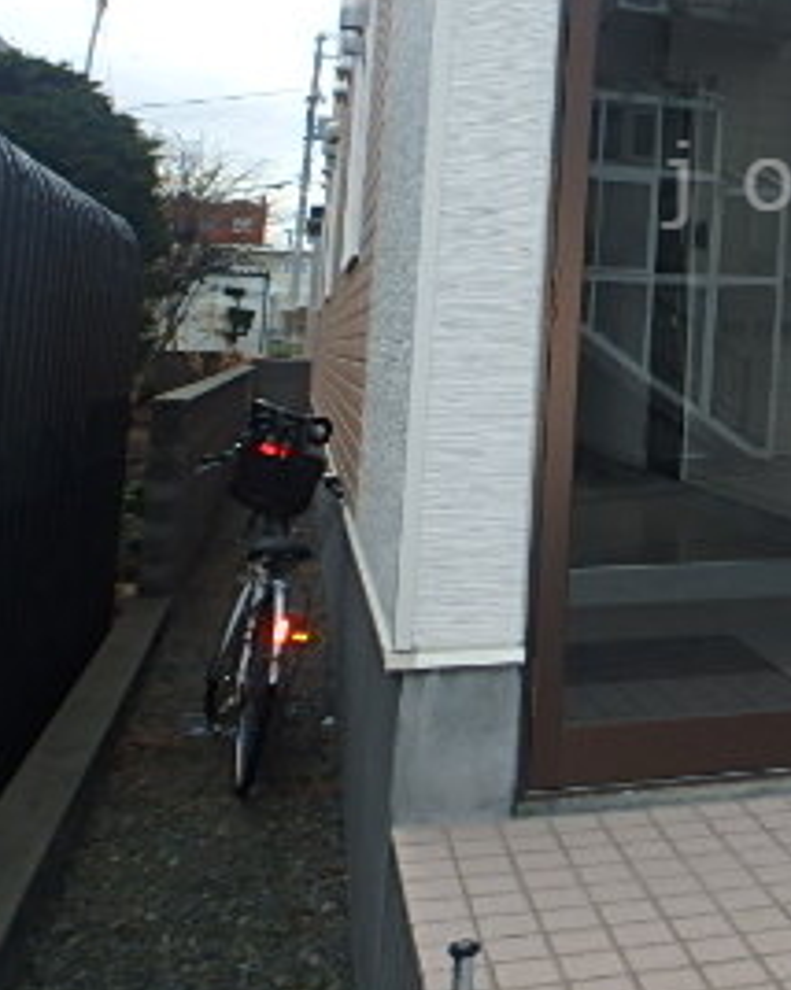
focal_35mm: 49
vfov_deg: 36.6
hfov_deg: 27.6
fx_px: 1436
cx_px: 913
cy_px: 185
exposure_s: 1/800
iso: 125
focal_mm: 3.7
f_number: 3.5
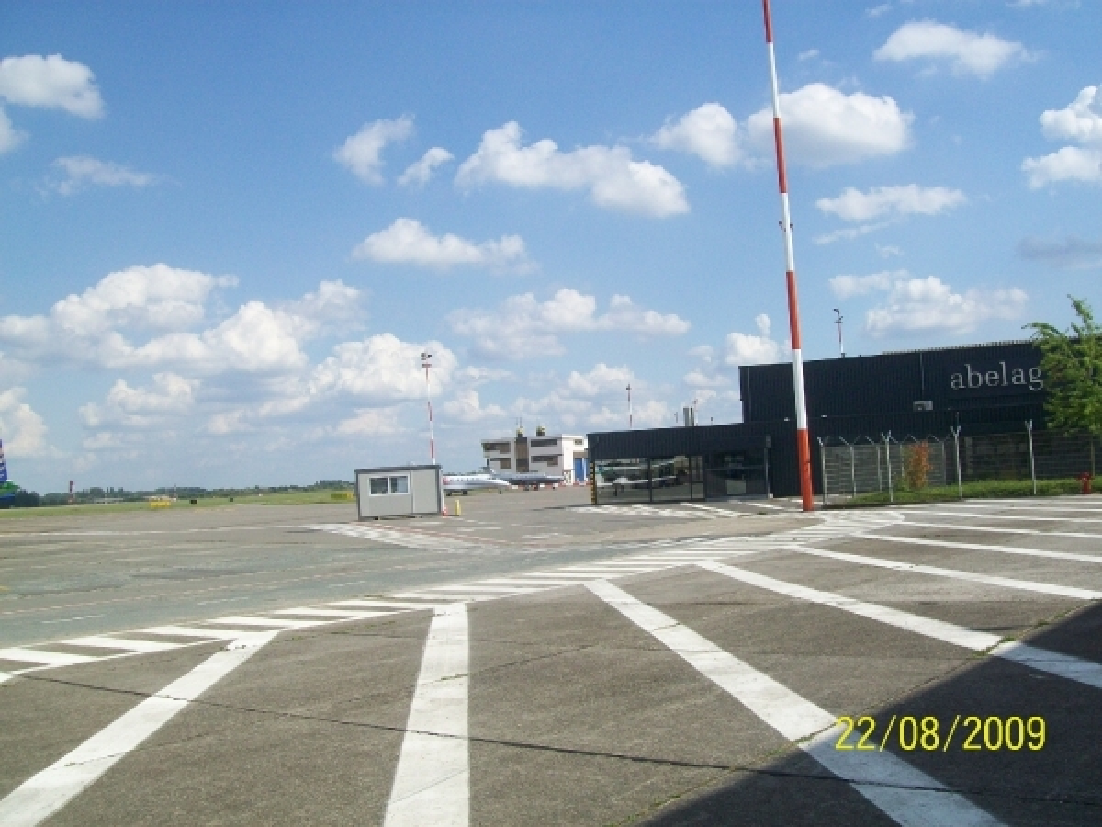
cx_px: 551
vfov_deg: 39.7
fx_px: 1146
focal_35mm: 36
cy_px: 414
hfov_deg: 51.4
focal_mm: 6
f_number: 4.8
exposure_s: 1/640
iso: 64
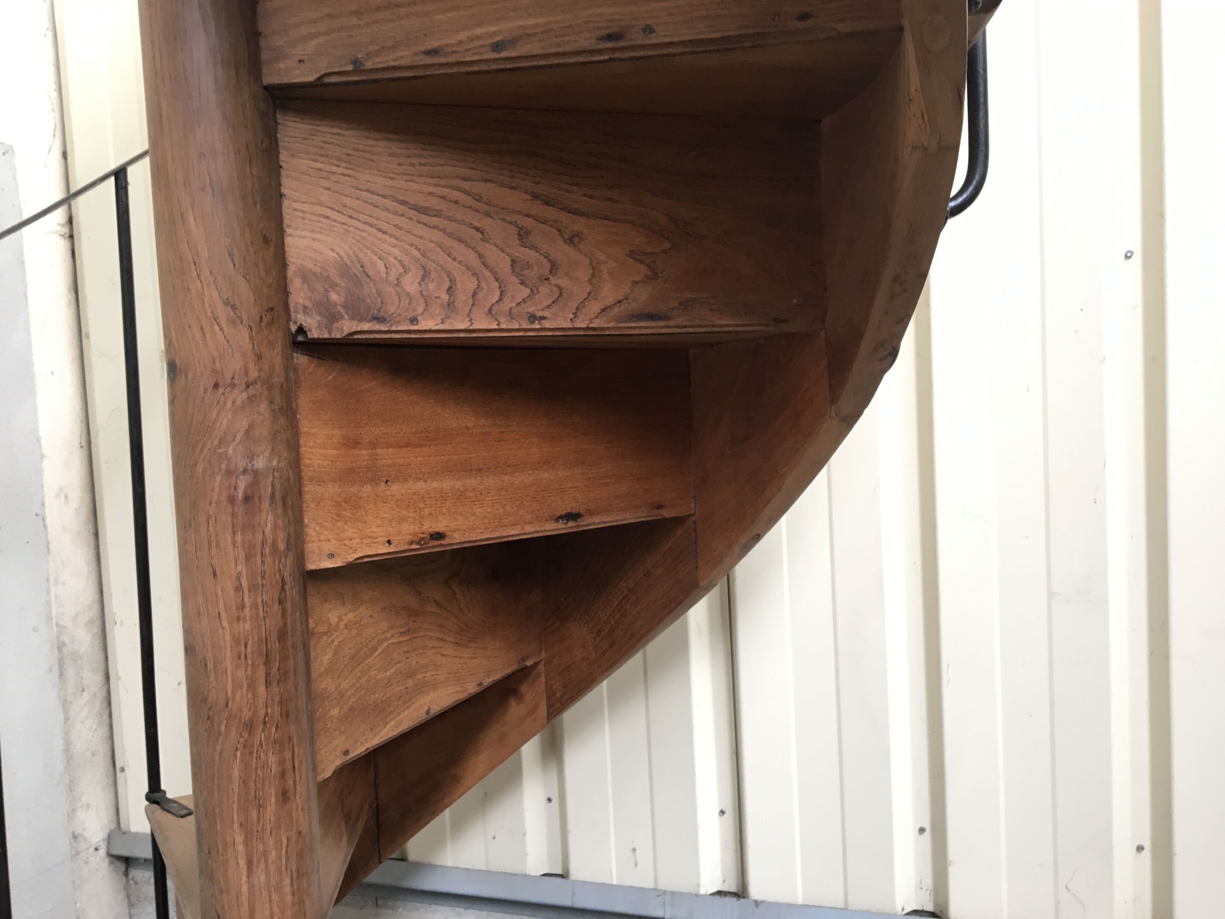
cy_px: 460
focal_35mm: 29
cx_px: 612
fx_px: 1026
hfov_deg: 61.7
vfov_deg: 48.2
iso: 100
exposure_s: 1/33
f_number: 2.2
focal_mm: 4.15
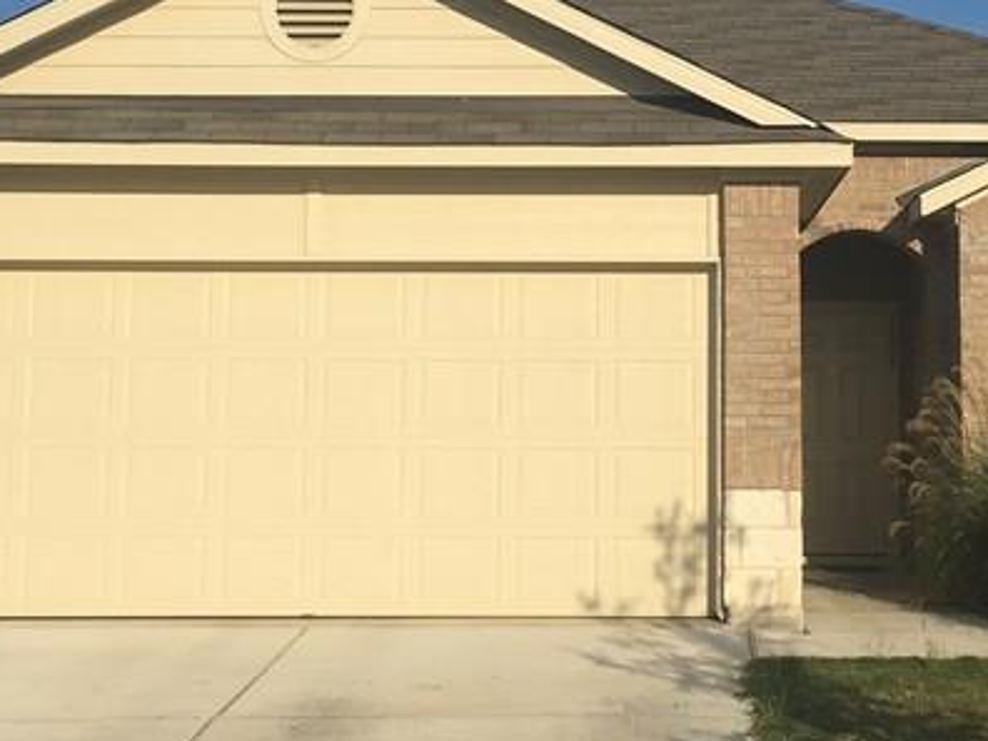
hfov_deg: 25.9
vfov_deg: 19.6
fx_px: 2141
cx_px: 651
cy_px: 237
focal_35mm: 75
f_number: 2.2
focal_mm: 4.15
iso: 25
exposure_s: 1/3205
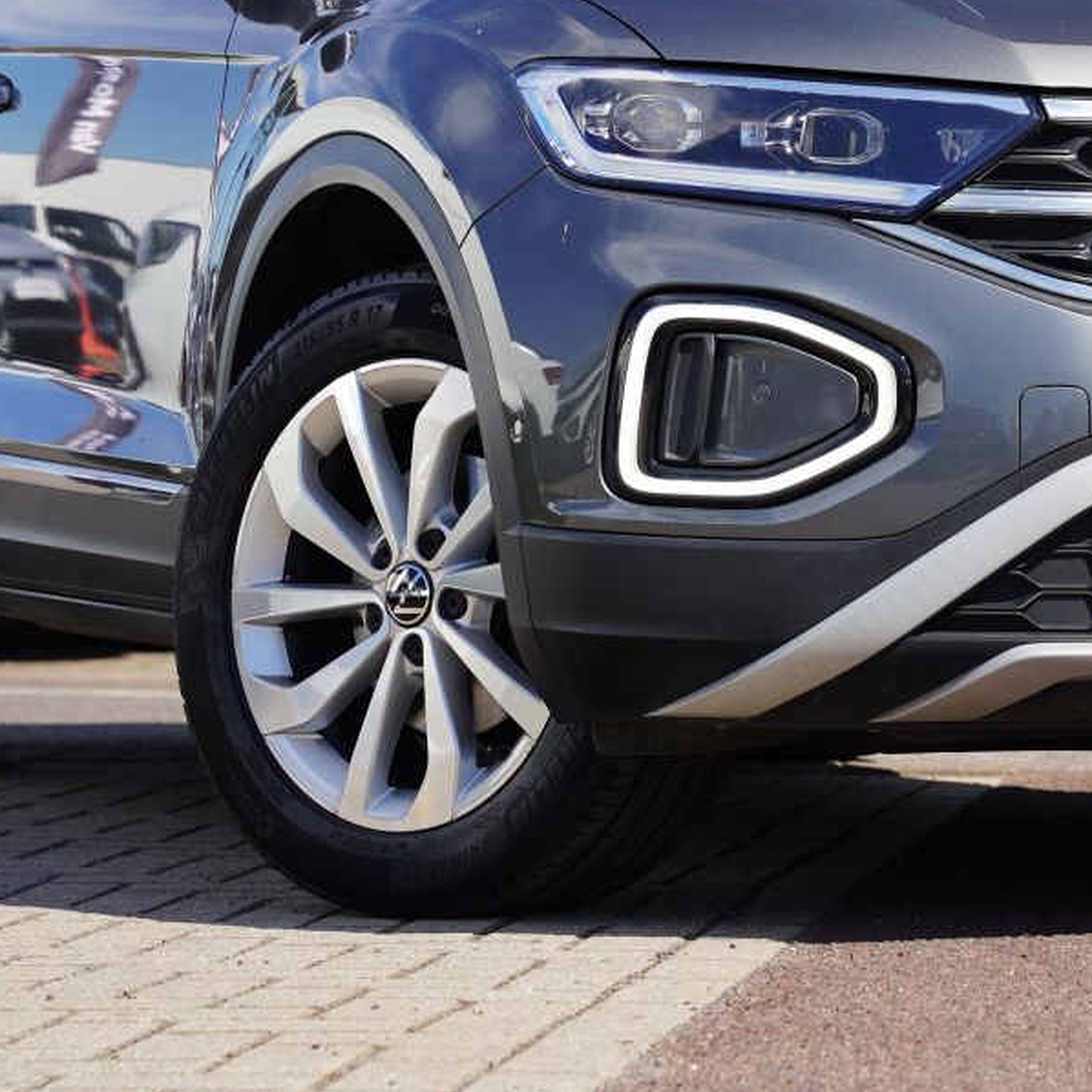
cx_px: 882
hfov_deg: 11.6
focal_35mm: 151
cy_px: 159
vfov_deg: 11.5
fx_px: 5378
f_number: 5
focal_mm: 66.3
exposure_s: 1/250
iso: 100
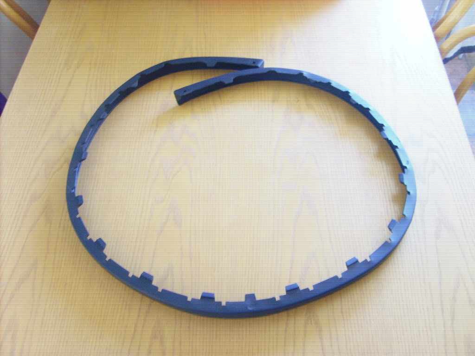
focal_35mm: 35
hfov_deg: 52.6
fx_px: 480
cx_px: 238
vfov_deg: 40.7
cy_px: 178
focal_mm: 5.8
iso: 140
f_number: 2.8
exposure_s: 1/8
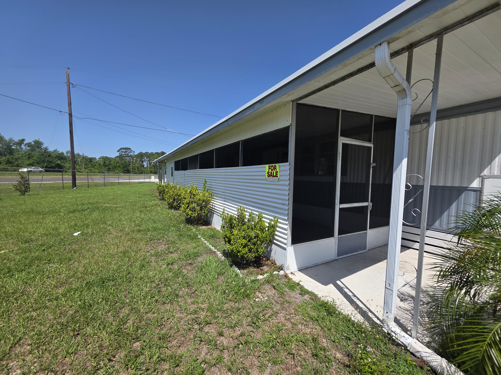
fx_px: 188
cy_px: 188
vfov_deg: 89.9
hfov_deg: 106.2
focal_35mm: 13
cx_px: 250
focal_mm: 2.2
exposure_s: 1/2470
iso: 40
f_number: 1.9
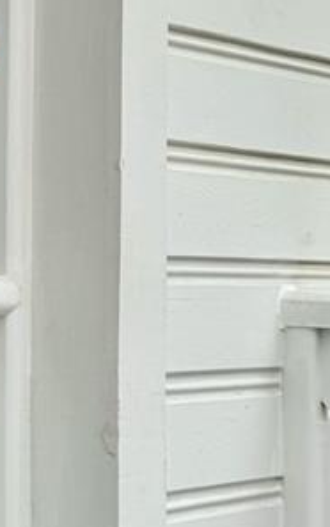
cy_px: 156
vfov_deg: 18.7
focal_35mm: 111
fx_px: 1595
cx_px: -298
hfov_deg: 10.9
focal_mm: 6.86
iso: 80
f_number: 1.78
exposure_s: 1/1238
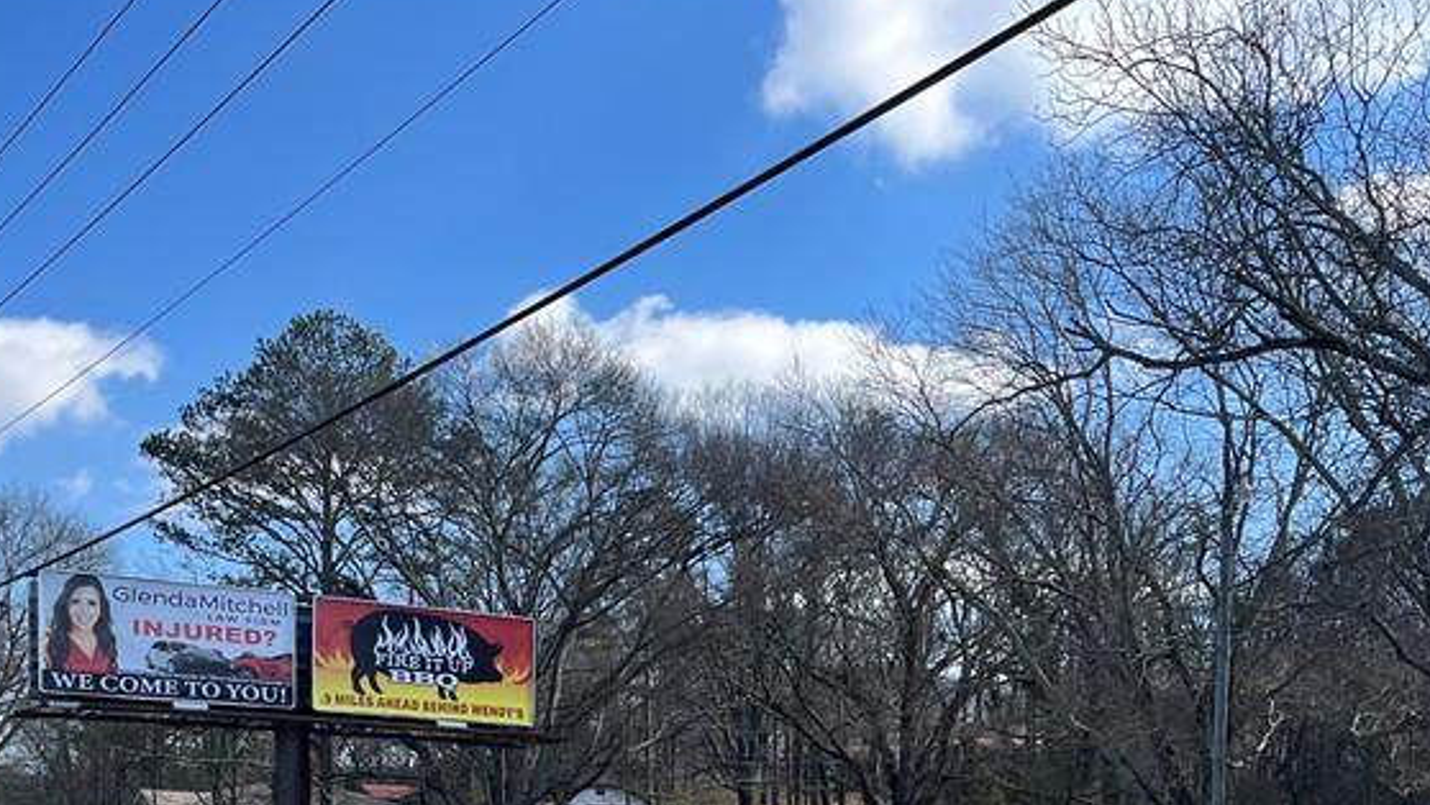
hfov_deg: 39.9
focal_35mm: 52
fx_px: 1972
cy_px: 954
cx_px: 702
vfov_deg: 21.5
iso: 50
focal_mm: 5.1
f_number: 1.6
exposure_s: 1/1536
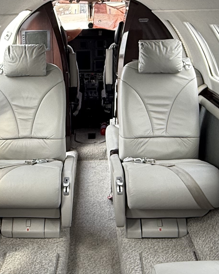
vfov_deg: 38.8
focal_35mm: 48
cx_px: 77
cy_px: 133
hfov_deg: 31.3
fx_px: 389
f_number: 2.2
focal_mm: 2.22
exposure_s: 1/177
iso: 64
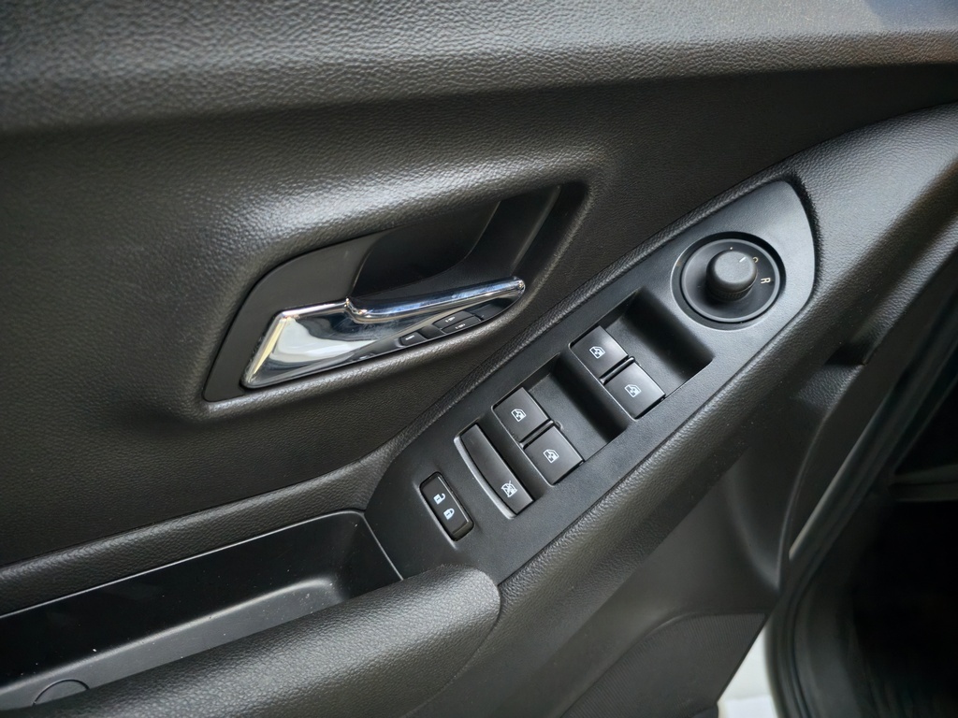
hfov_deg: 73.9
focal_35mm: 23
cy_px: 359
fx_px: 637
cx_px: 479
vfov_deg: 58.9
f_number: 1.7
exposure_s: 1/24
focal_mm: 6.3
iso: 1250
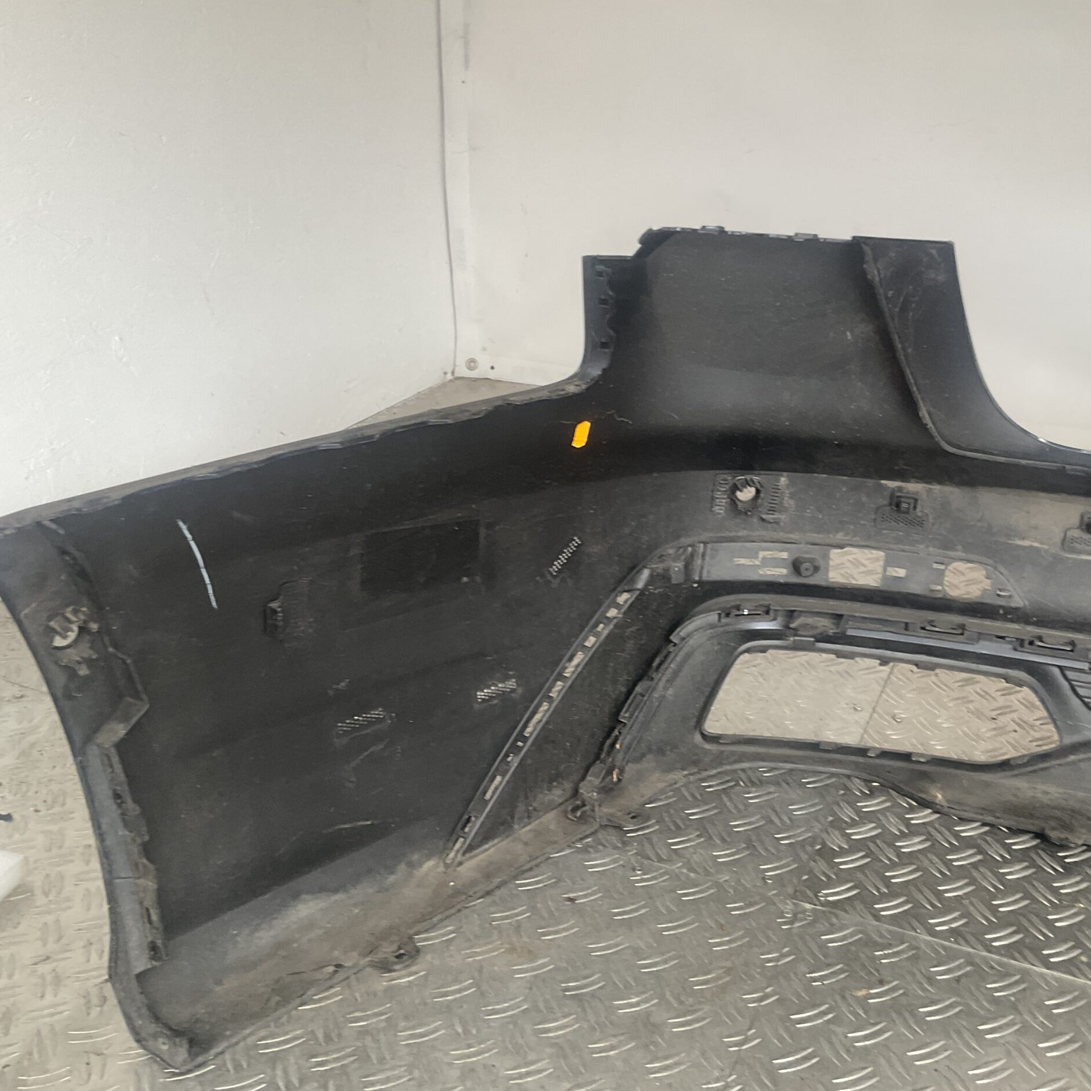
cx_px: 664
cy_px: 545
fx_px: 1248
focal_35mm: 35
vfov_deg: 47.2
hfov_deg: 46.9
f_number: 1.8
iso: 40
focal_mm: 3
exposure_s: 1/50
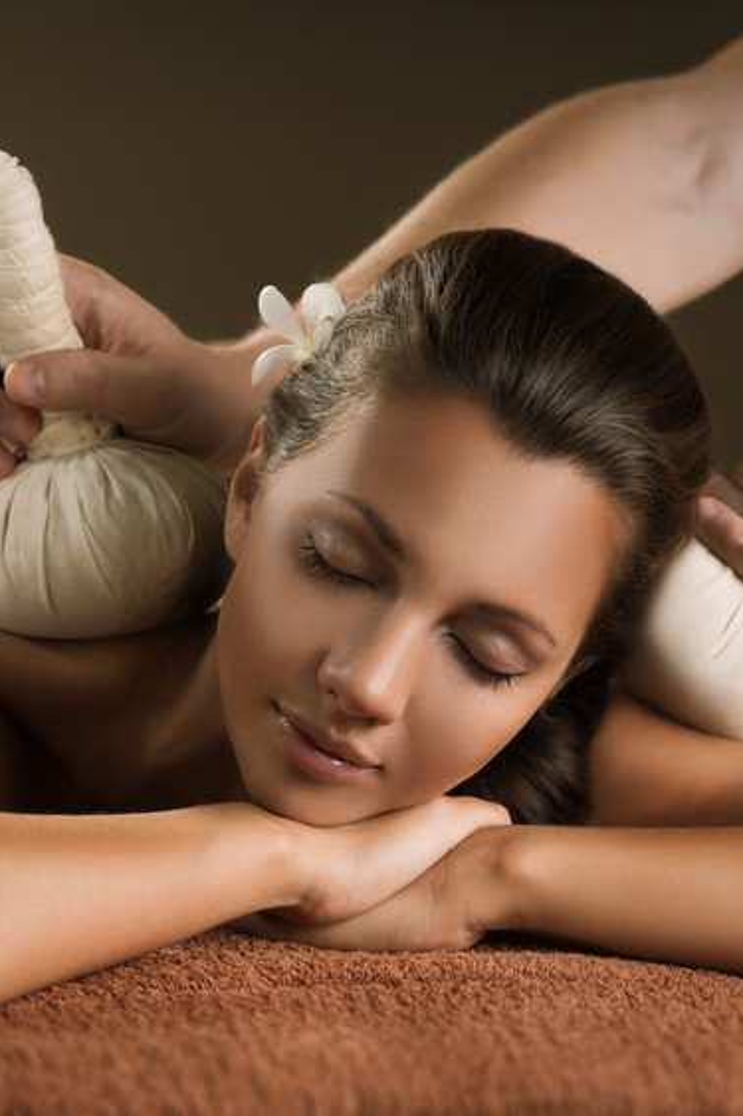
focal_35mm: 102
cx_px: 110
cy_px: 557
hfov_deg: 13.4
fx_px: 3152
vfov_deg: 20.1
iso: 50
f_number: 4
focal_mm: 45
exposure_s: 1/200
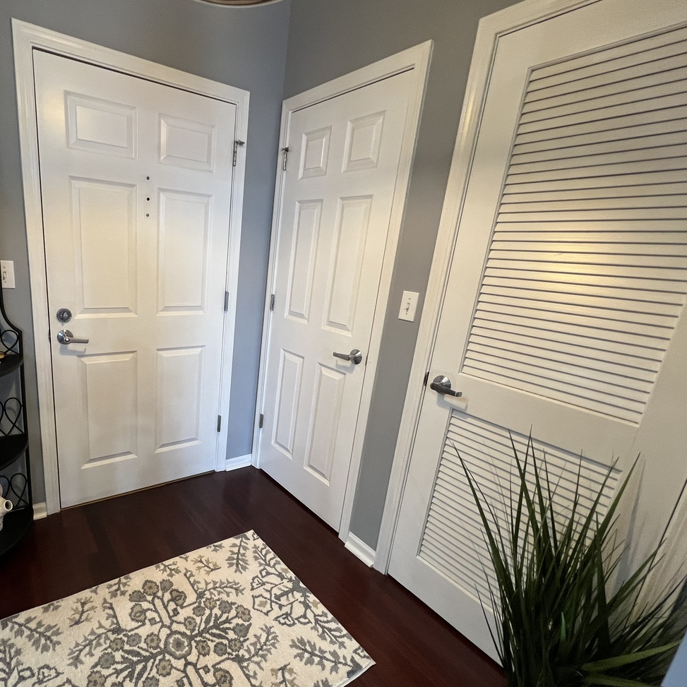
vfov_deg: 83.9
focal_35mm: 17
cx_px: 231
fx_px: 382
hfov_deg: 81.2
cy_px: 362
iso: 200
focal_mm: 1.57
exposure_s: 1/60
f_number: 1.8
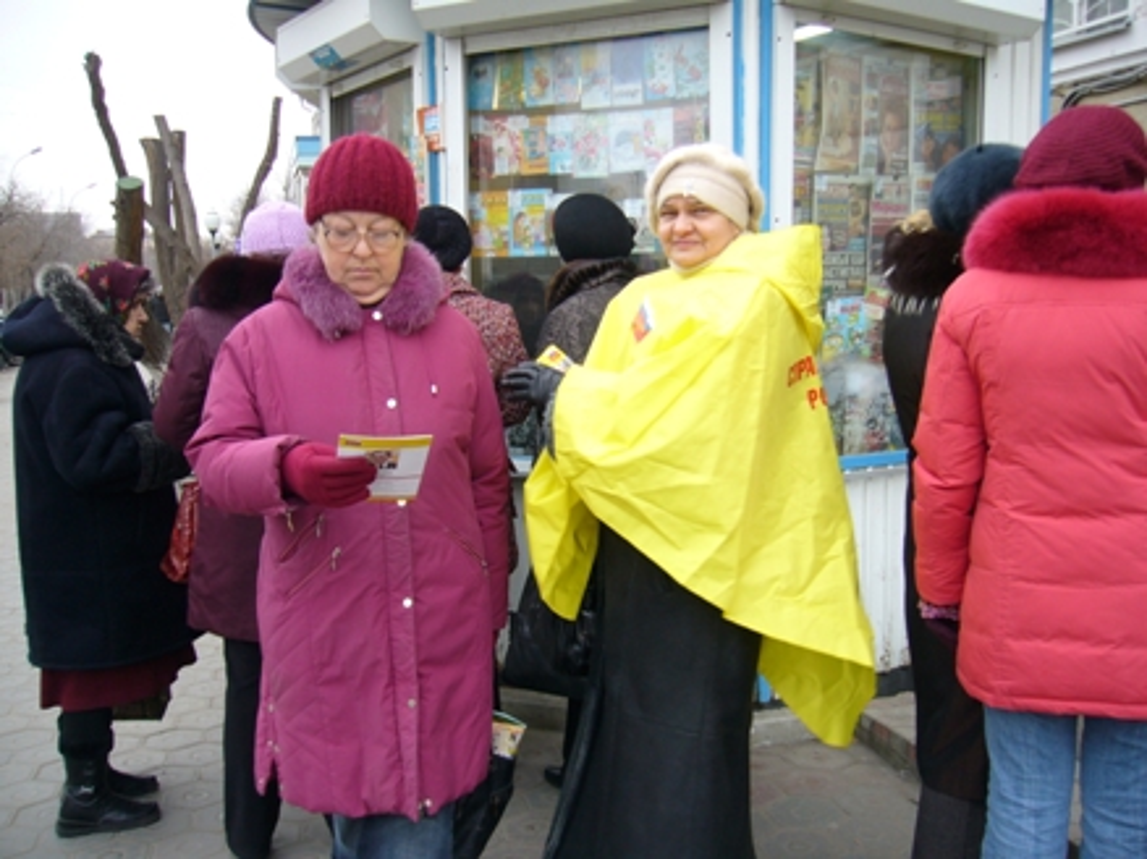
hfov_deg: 52.7
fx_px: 1159
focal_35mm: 35
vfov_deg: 40.7
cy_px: 430
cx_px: 574
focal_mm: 5.8
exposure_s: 1/60
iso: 80
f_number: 2.8
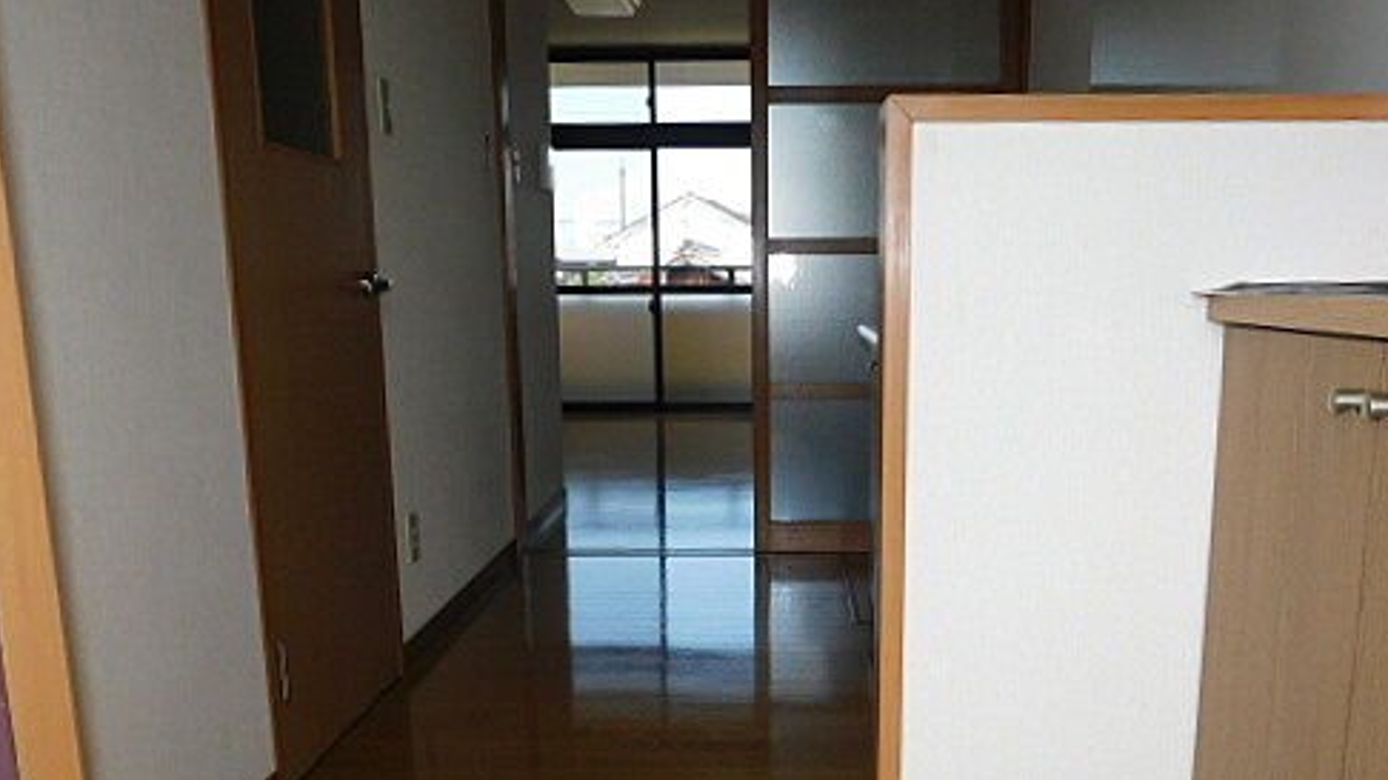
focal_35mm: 33
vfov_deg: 35.0
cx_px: 768
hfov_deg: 59.4
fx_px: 1214
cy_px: 566
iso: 125
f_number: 3
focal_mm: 4
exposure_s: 1/400
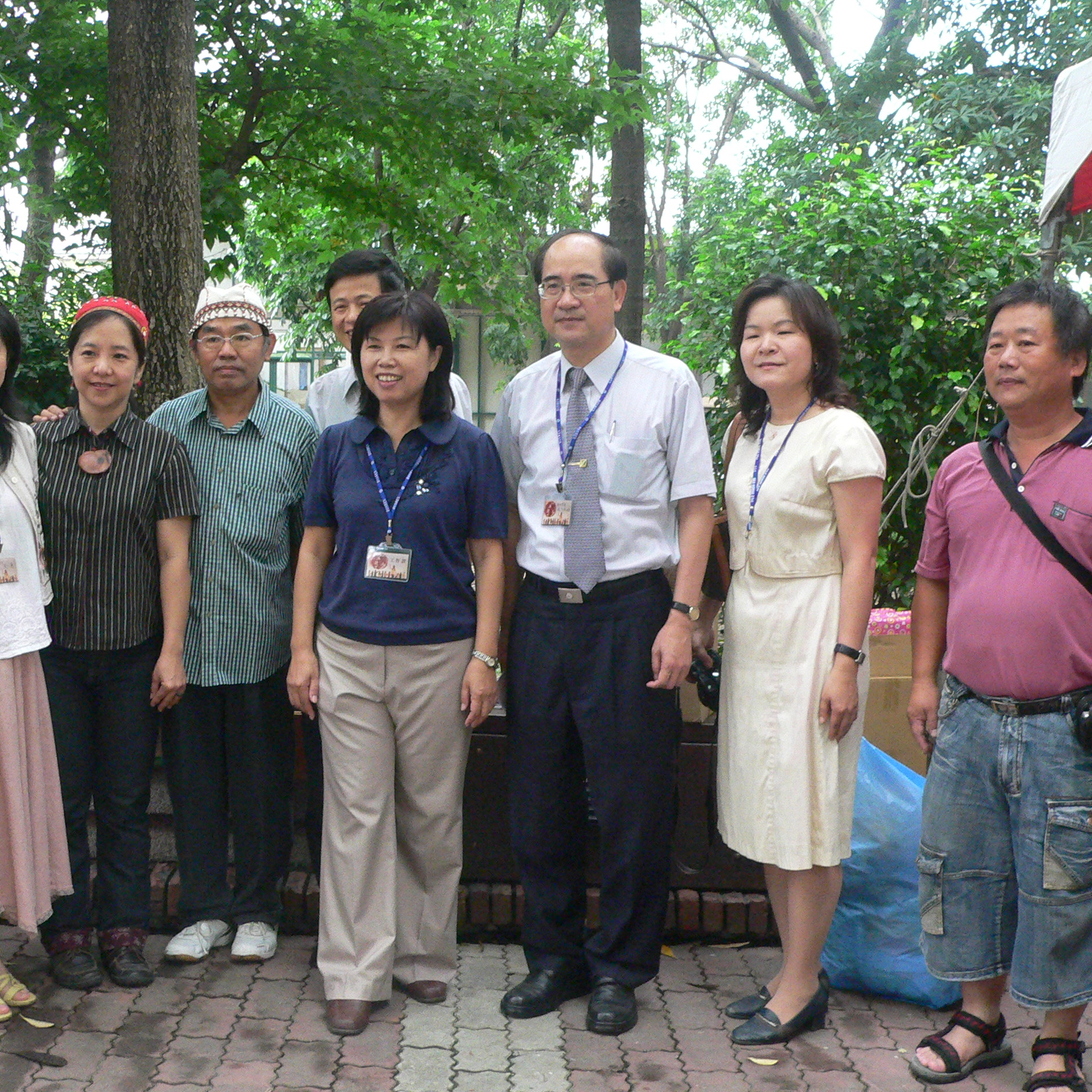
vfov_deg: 39.2
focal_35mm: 43
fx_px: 1535
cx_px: 504
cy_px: 540
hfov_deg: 39.1
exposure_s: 1/100
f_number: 3.7
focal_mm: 6
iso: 400
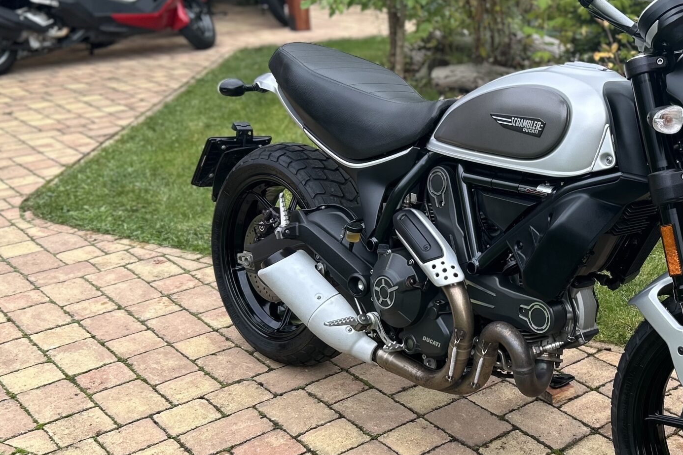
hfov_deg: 38.3
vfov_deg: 27.0
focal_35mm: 50
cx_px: 536
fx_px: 948
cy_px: 236
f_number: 1.5
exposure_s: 1/282
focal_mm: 5.7
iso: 40
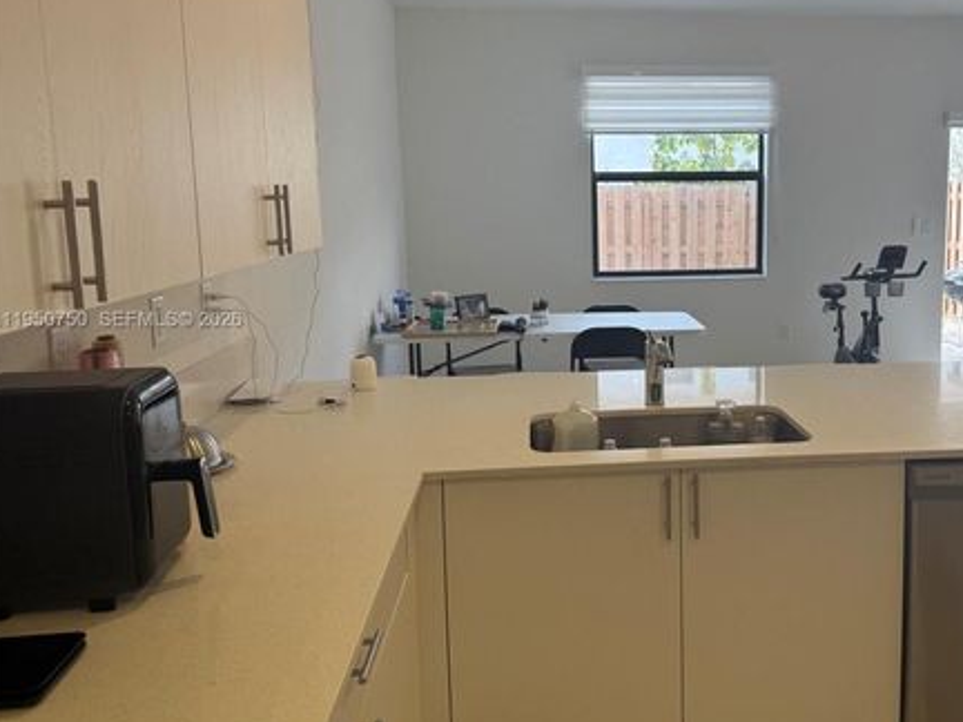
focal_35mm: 33
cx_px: 646
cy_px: 322
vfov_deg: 42.9
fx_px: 918
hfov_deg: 54.2
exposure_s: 1/228
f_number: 1.78
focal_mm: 6.76
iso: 100
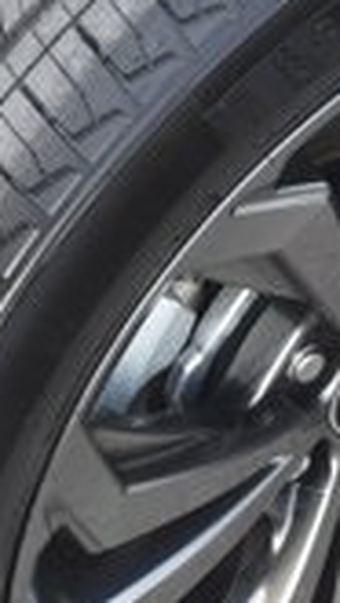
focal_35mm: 207
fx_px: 3313
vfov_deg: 10.4
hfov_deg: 5.9
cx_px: 278
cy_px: 239
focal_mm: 34
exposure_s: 1/160
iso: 400
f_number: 6.3
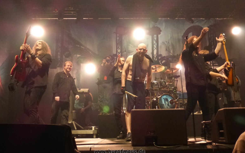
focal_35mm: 32
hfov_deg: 59.7
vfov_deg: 39.3
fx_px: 214
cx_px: 122
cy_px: 64
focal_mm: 5.4
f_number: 3.6
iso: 800
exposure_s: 1/125
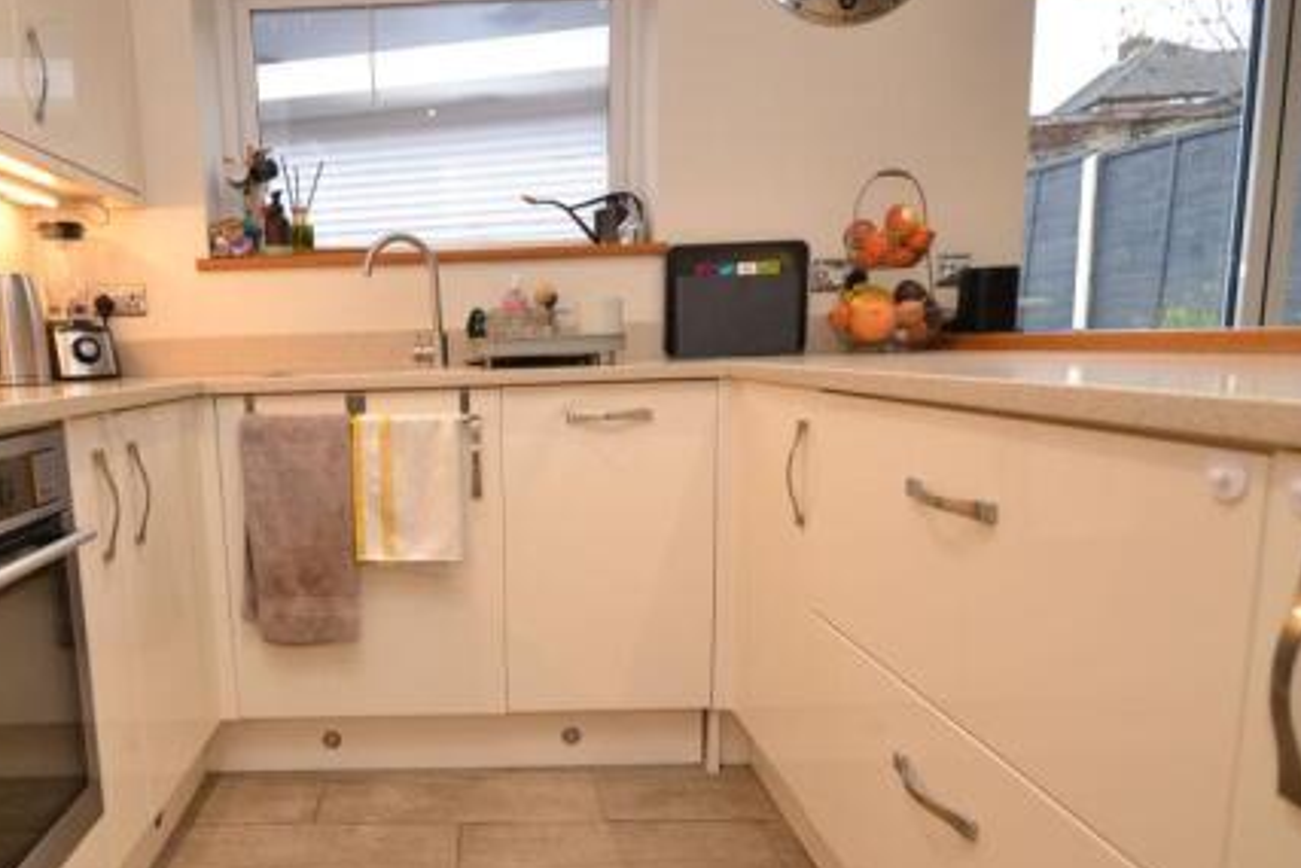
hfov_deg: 74.3
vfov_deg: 55.0
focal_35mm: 23
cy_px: 480
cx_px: 462
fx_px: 831
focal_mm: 10
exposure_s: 1/60
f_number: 3.5
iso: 450
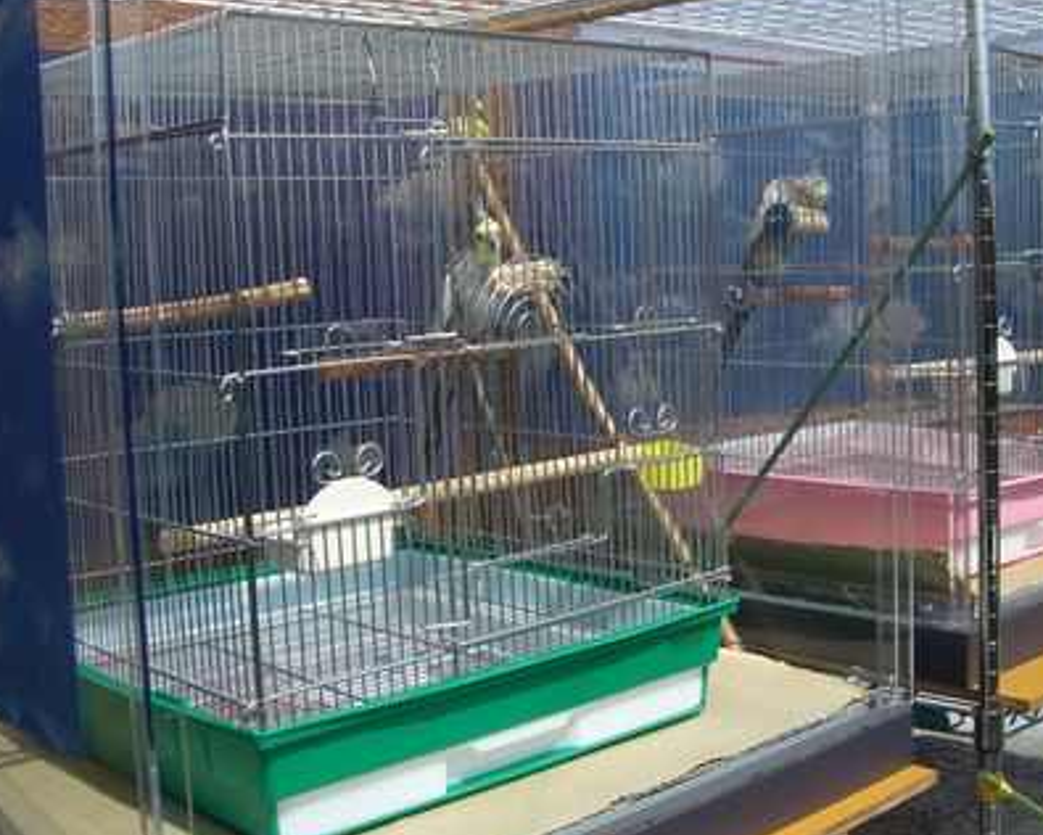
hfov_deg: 39.3
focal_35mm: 47
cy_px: 379
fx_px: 1451
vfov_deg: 32.1
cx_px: 642
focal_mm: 7.9
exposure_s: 1/400
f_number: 5.6
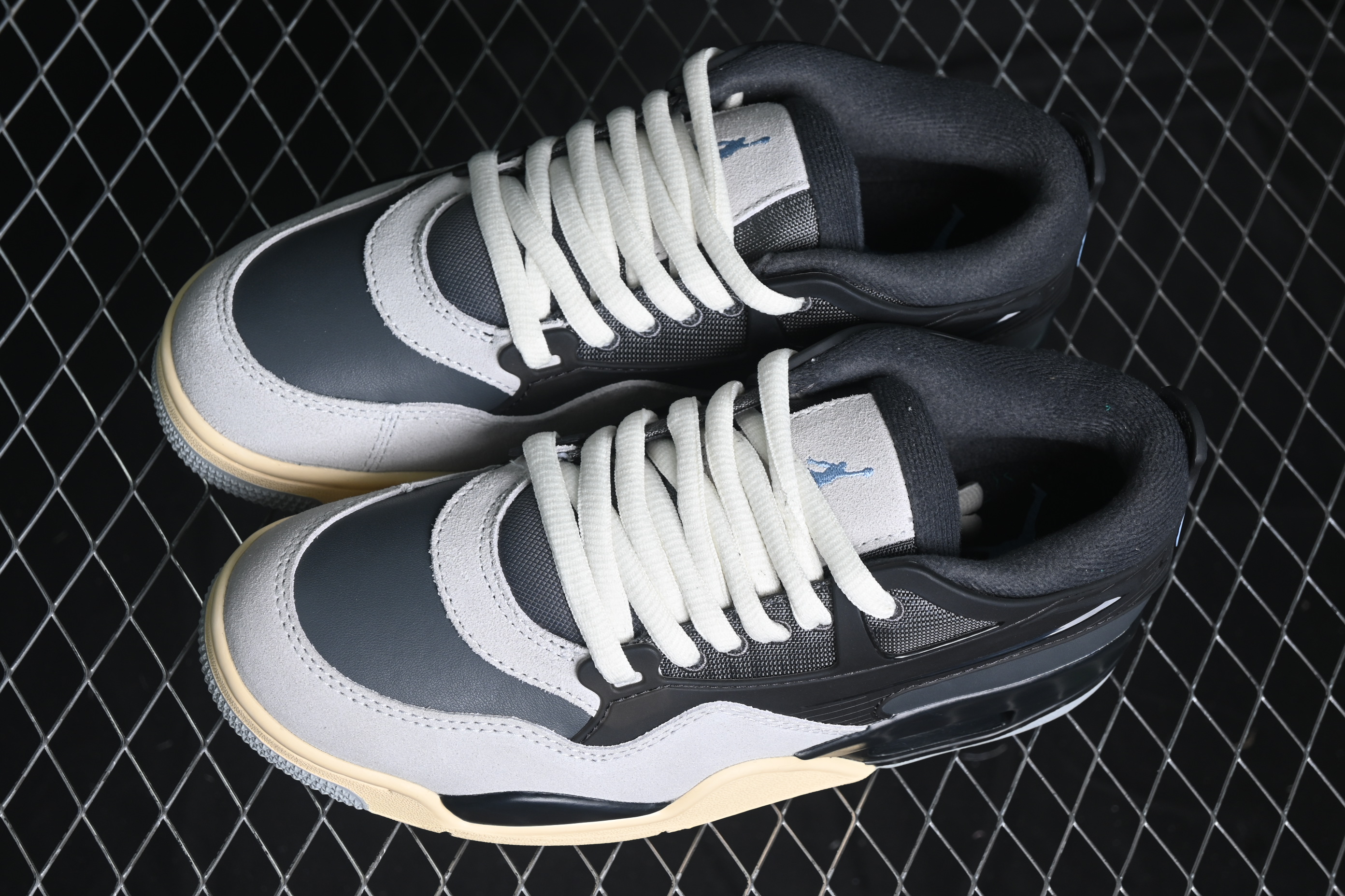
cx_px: 672
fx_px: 2802
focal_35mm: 75
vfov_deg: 18.2
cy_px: 448
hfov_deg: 27.0
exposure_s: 1/60
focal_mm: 50
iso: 160
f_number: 6.3
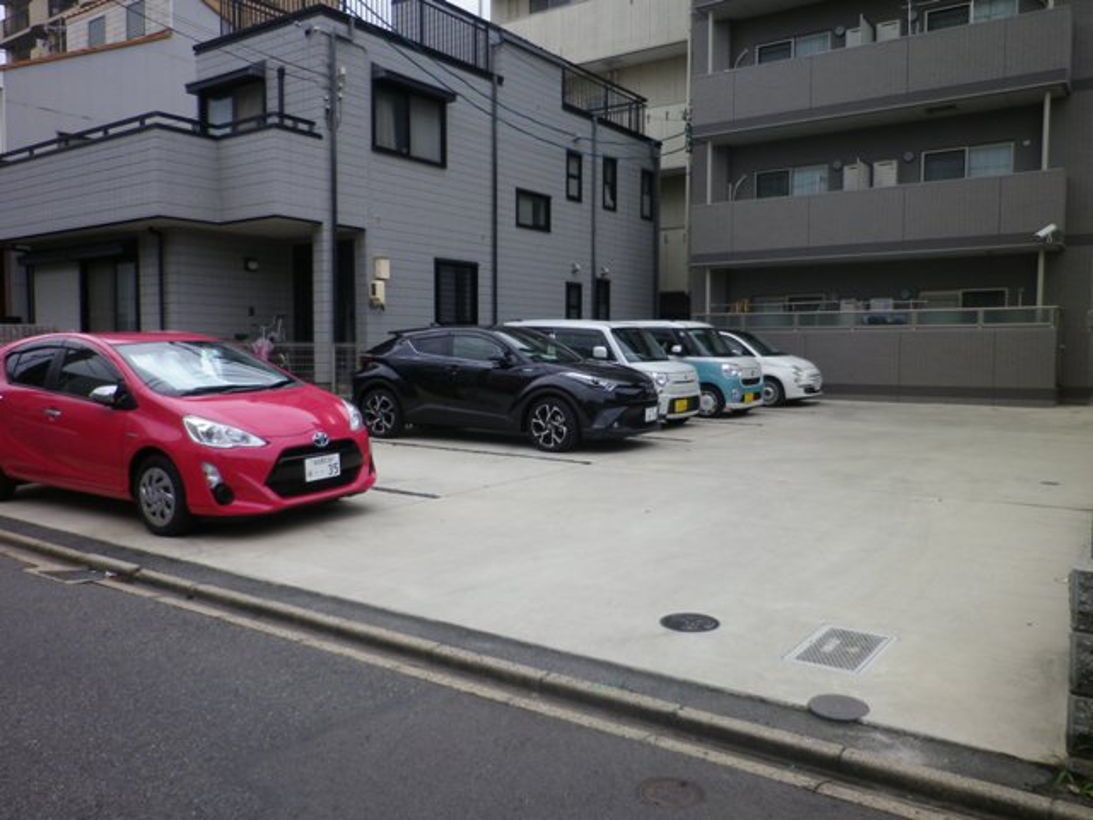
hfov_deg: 63.4
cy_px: 410
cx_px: 546
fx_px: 884
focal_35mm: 28
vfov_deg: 49.7
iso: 80
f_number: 3.2
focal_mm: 5
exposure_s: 1/160
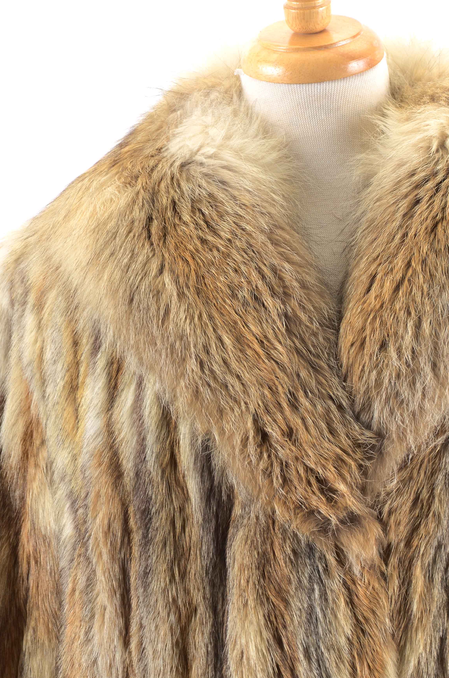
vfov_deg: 9.2
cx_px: 302
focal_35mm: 224
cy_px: 339
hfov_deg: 6.1
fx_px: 4203
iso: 200
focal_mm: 105
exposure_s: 1/160
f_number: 9
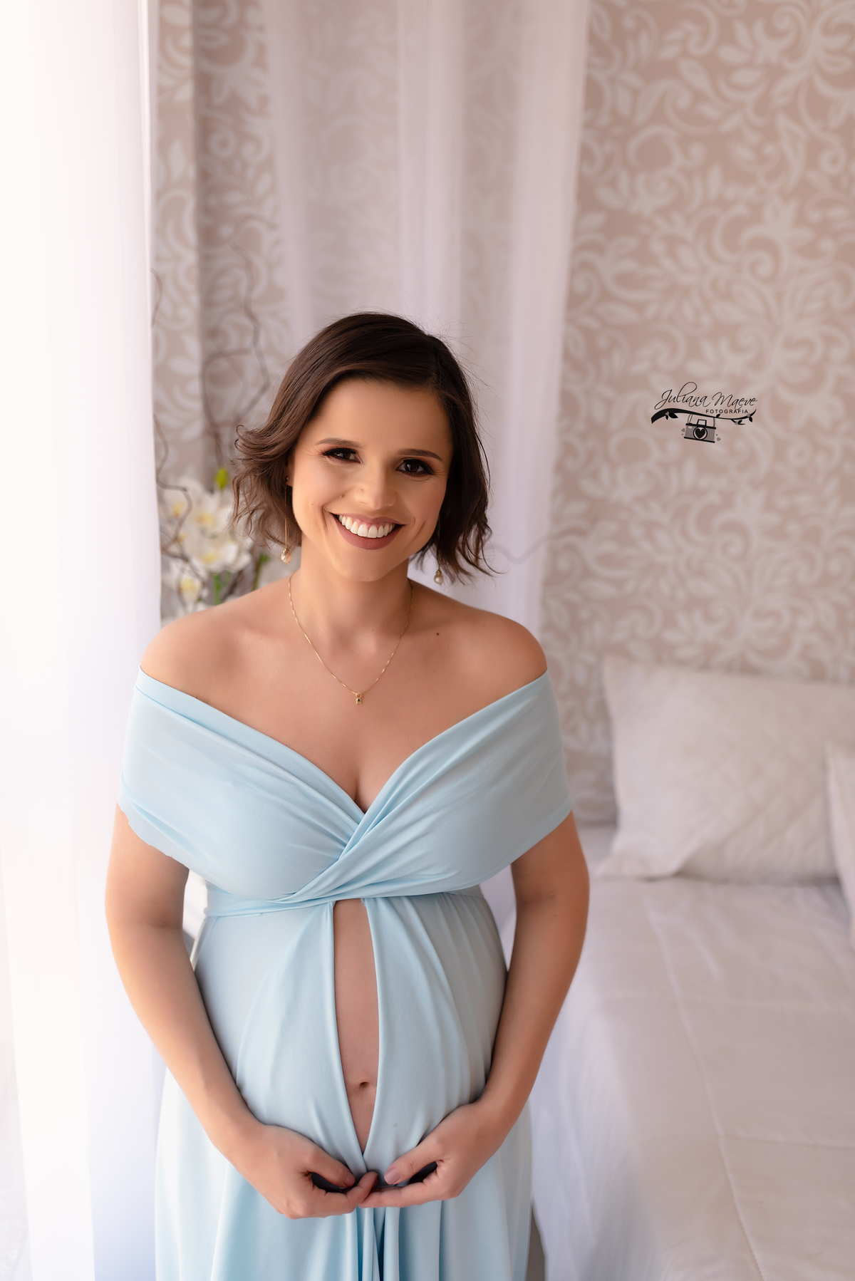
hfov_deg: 37.9
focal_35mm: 35
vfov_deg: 54.4
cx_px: 428
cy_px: 640
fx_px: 1246
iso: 160
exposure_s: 1/100
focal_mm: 35
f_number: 2.2
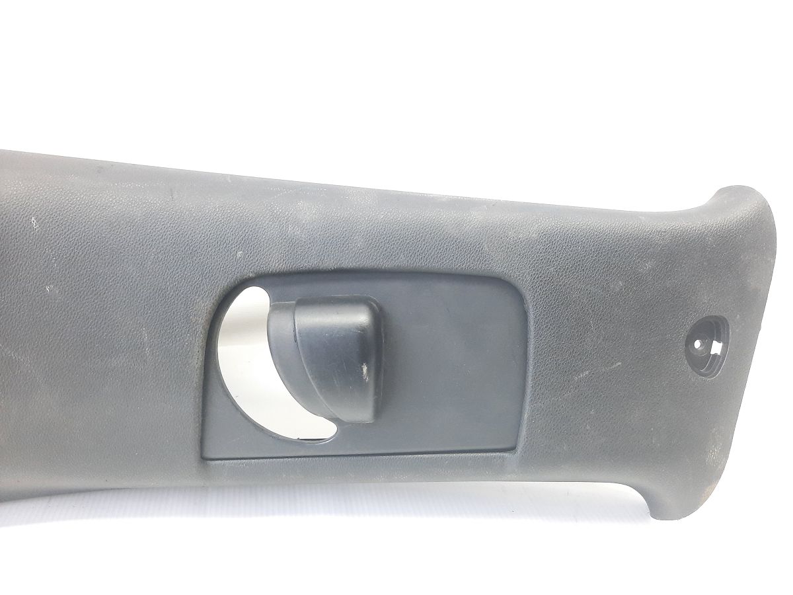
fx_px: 573
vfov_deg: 54.9
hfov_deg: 69.4
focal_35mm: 25
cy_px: 298
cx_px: 396
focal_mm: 4.6
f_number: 2
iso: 320
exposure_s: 1/50
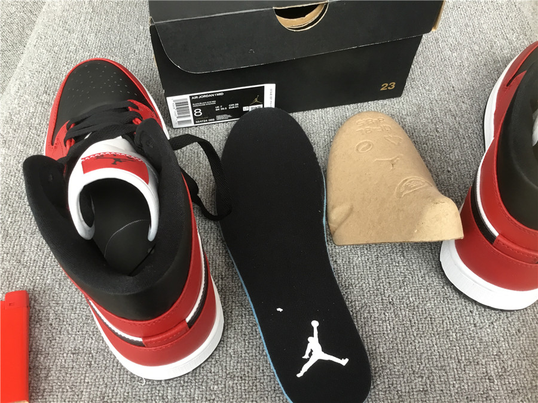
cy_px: 202
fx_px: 482
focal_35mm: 31
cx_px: 269
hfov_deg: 58.4
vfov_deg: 45.4
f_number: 2.4
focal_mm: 3.3
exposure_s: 1/33
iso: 40
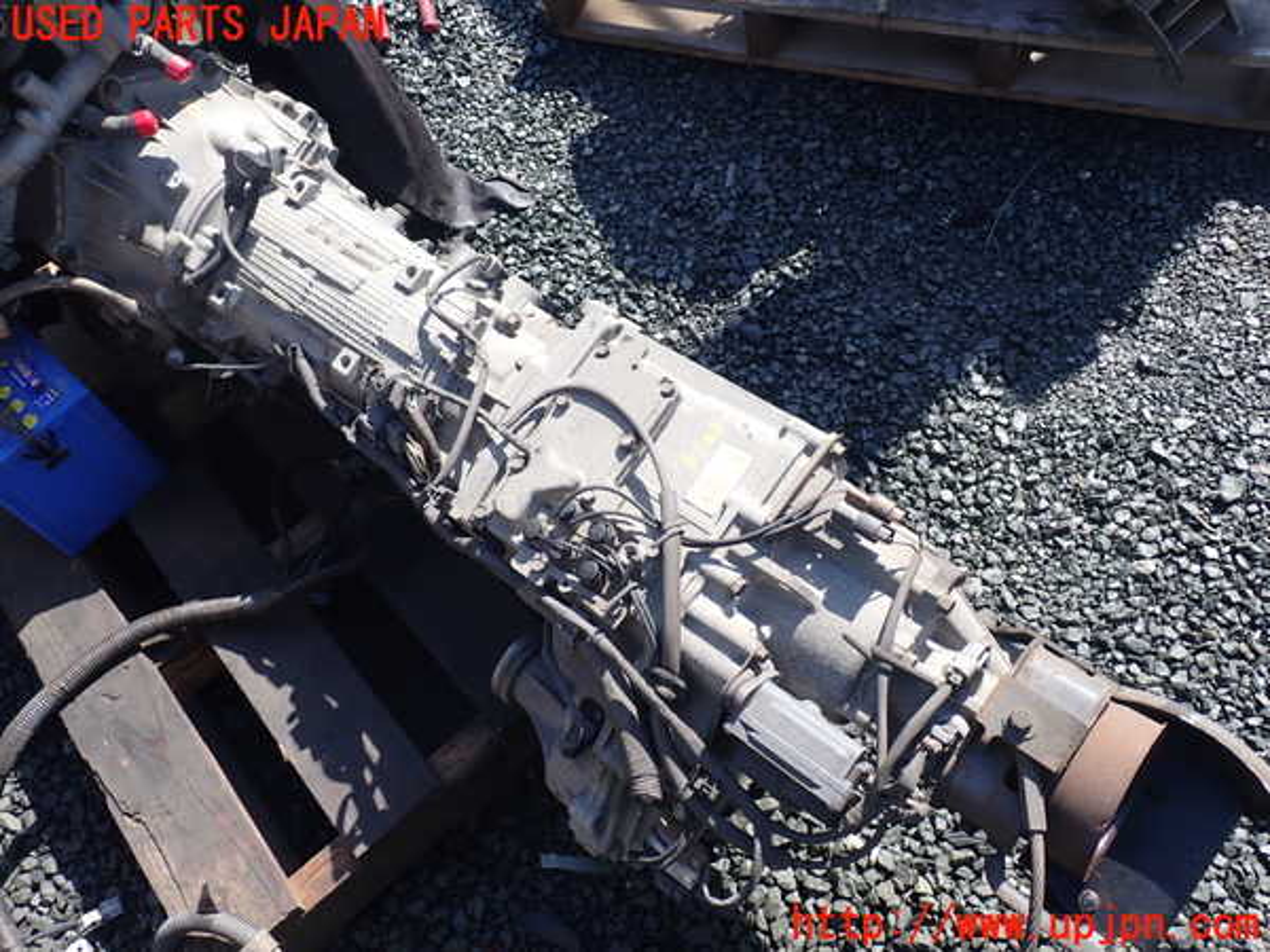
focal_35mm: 30
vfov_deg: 46.8
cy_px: 476
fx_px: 1101
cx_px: 635
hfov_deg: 60.0
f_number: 3.2
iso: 100
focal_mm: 5.4
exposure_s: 1/400
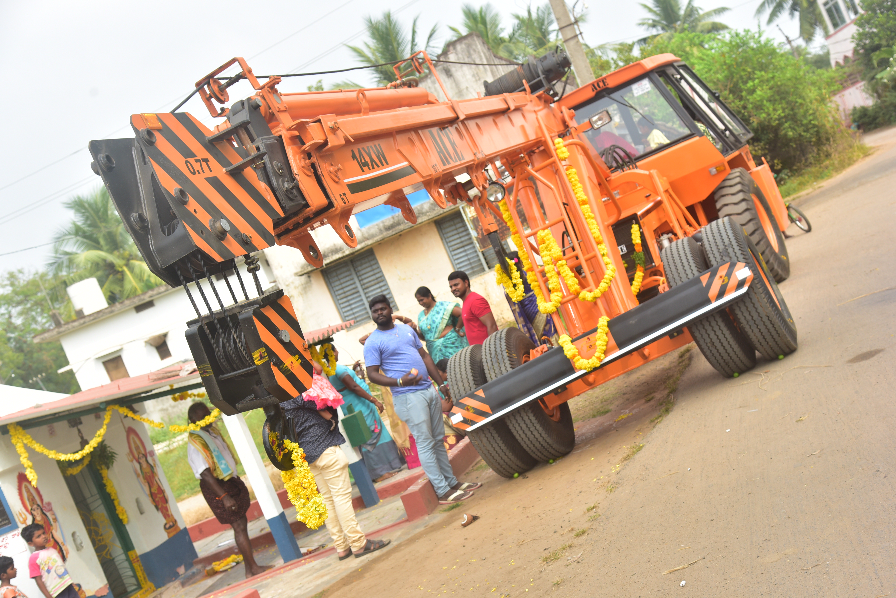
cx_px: 448
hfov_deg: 41.1
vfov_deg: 28.1
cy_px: 299
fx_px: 1195
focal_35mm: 48
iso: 125
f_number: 5.6
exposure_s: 1/160
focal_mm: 48
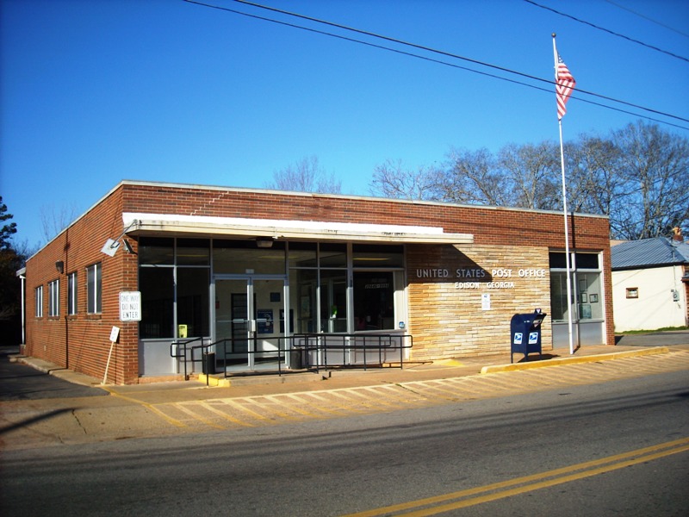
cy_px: 258
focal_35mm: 35
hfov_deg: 52.6
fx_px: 697
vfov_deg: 40.7
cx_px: 344
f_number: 5.6
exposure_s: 1/337
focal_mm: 5.7
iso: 64
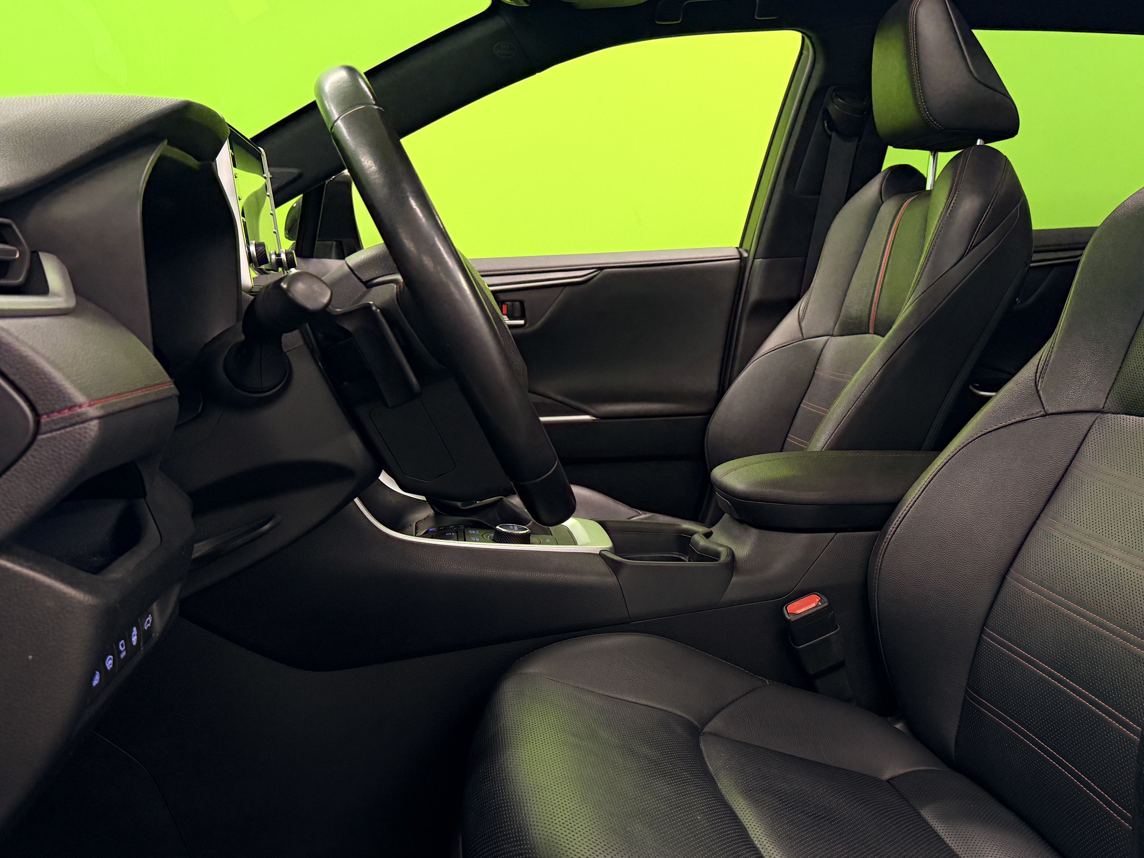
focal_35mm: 34
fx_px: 1124
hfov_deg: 53.5
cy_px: 391
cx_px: 691
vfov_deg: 41.8
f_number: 1.78
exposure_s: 1/50
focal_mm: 6.76
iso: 160
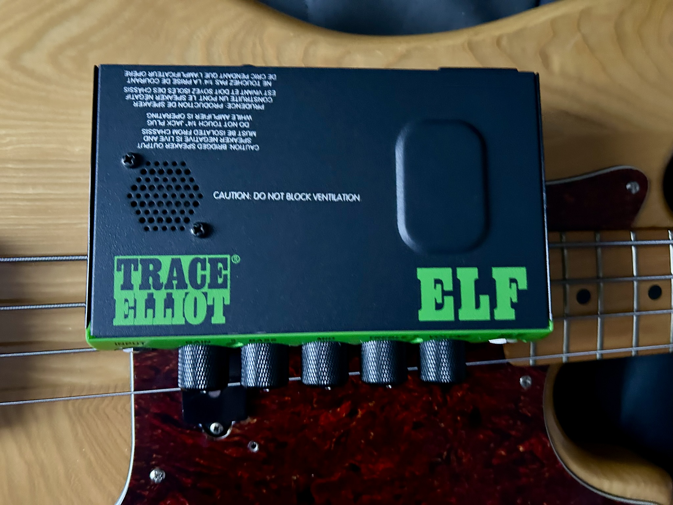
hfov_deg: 67.3
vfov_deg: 53.1
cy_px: 252
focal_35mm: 26
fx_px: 505
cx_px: 336
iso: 800
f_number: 1.5
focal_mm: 5.7
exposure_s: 1/30
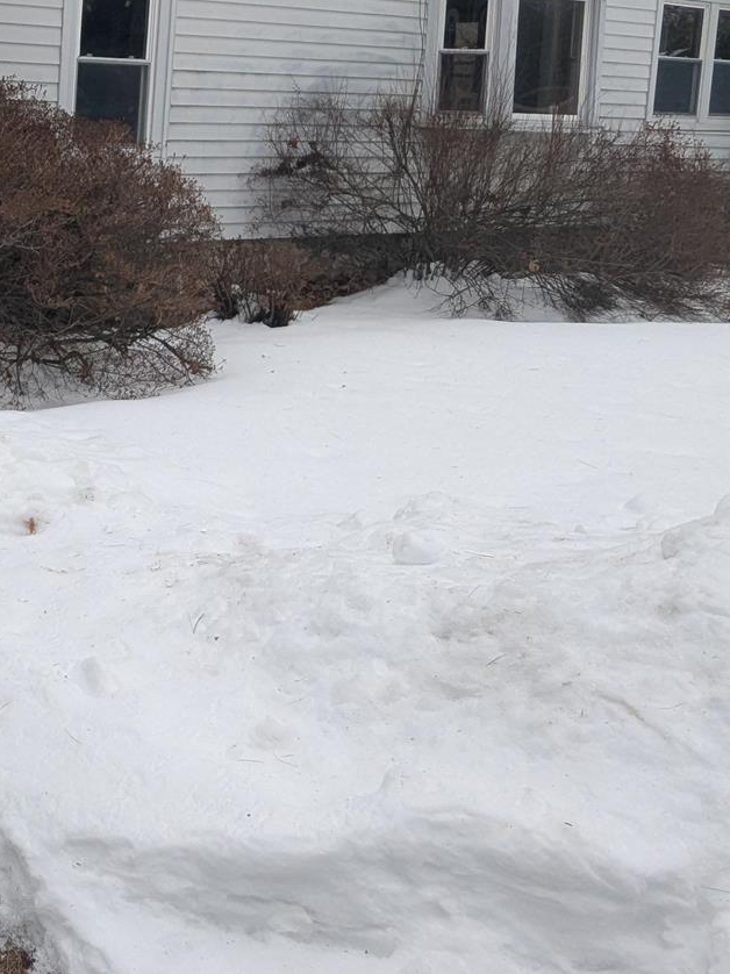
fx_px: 1238
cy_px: 215
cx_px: -155
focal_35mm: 44
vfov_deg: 41.4
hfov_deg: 28.4
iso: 53
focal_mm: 2.35
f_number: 2.2
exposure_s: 1/318
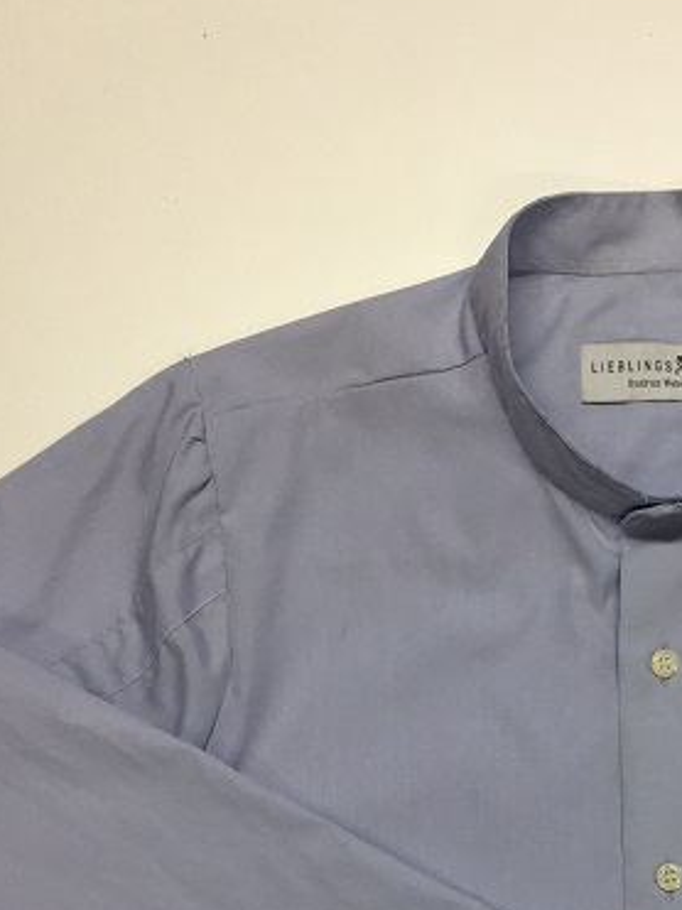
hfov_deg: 19.7
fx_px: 1919
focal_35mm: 73
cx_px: 648
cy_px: 948
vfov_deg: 25.2
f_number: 2.2
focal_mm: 4.15
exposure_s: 1/100
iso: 40
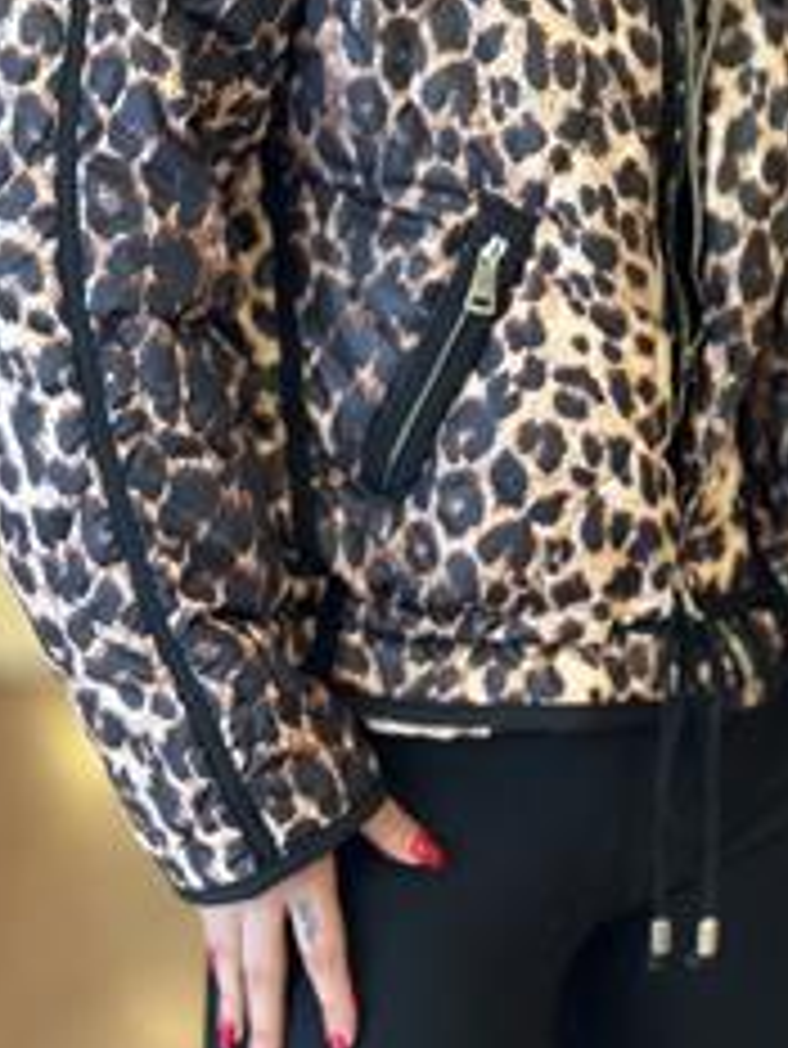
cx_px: 518
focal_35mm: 85
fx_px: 2578
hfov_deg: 17.3
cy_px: 268
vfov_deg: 22.8
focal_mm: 6.86
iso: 200
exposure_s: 1/60
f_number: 1.78
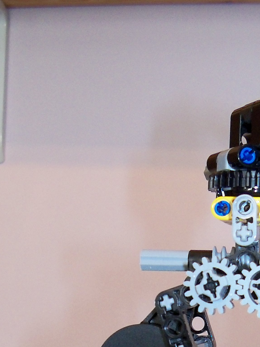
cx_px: 168
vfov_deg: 22.4
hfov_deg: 17.7
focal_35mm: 83
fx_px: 831
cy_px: 366
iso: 250
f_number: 3.5
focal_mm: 6.2
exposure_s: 1/30
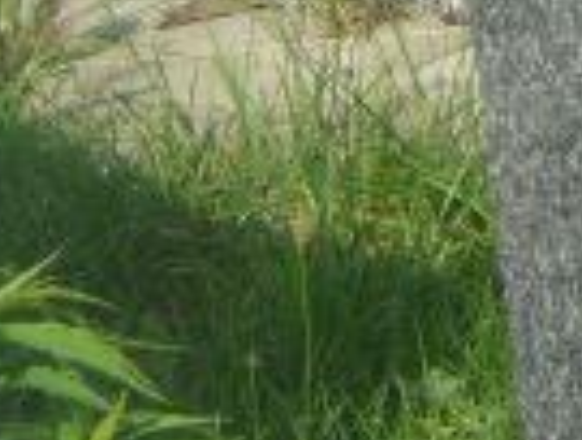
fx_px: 6136
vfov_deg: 4.1
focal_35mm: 364
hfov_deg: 5.3
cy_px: 26
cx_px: 1242
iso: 80
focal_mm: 11.5
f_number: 3.7
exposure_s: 1/640
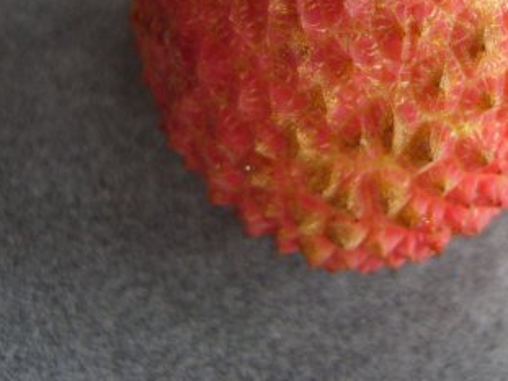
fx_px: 1056
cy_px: 15
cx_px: 385
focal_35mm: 72
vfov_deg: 19.9
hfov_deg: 26.7
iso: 100
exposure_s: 1/30
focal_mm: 5.8
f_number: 2.8
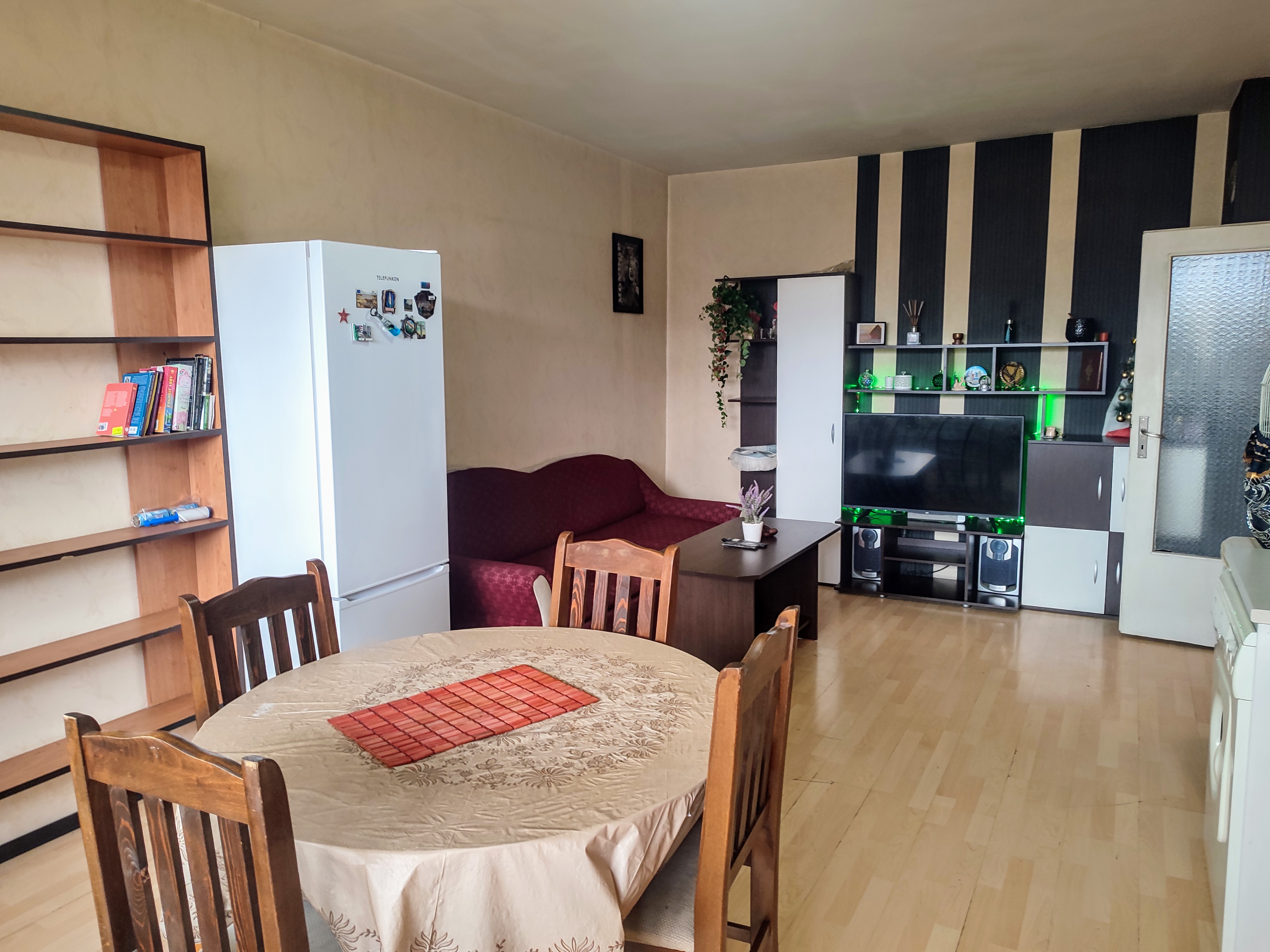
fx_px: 881
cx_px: 635
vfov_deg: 56.8
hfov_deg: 71.6
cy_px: 476
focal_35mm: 24
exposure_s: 1/33
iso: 262
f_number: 1.89
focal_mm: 5.89
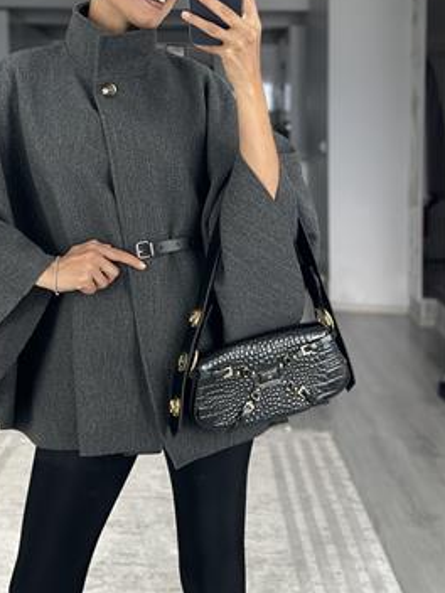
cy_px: 212
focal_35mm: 69
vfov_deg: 28.0
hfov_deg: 21.2
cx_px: 137
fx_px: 1183
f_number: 1.78
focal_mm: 6.86
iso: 160
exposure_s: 1/60
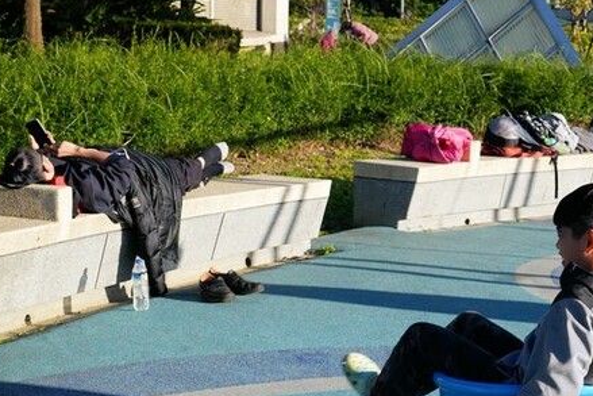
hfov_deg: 22.4
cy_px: 262
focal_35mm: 89
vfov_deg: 15.3
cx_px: 511
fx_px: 1466
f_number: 7.1
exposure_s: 1/160
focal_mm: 46
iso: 100
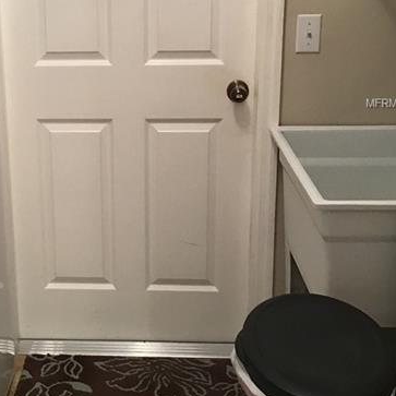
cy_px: 104
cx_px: 101
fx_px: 751
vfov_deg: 29.1
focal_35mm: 58
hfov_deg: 29.1
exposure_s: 1/30
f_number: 2.4
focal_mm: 3.3
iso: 100
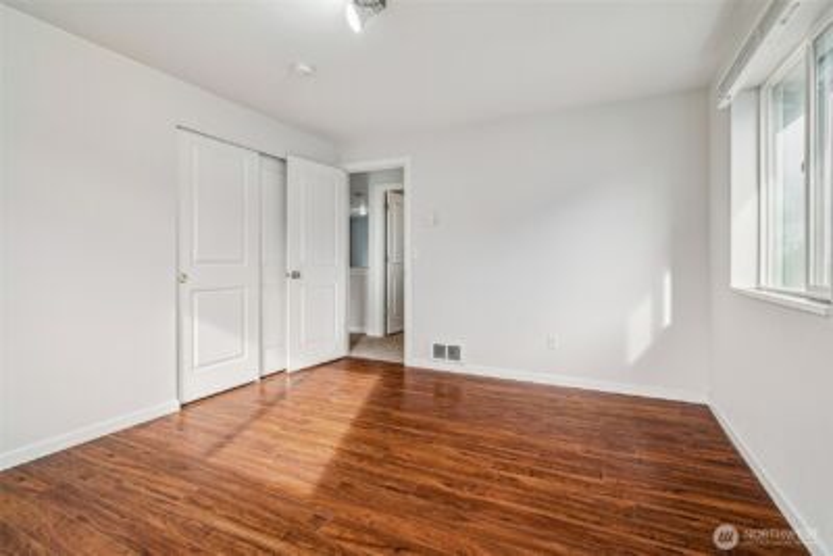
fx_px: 370
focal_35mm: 16
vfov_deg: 73.8
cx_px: 416
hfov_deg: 96.7
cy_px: 278
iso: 1600
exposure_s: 1/125
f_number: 8
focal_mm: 16
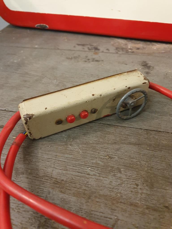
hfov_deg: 53.1
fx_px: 172
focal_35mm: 26
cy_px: 114
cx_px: 86
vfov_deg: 67.3
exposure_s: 1/50
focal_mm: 4.3
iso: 400
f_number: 1.5
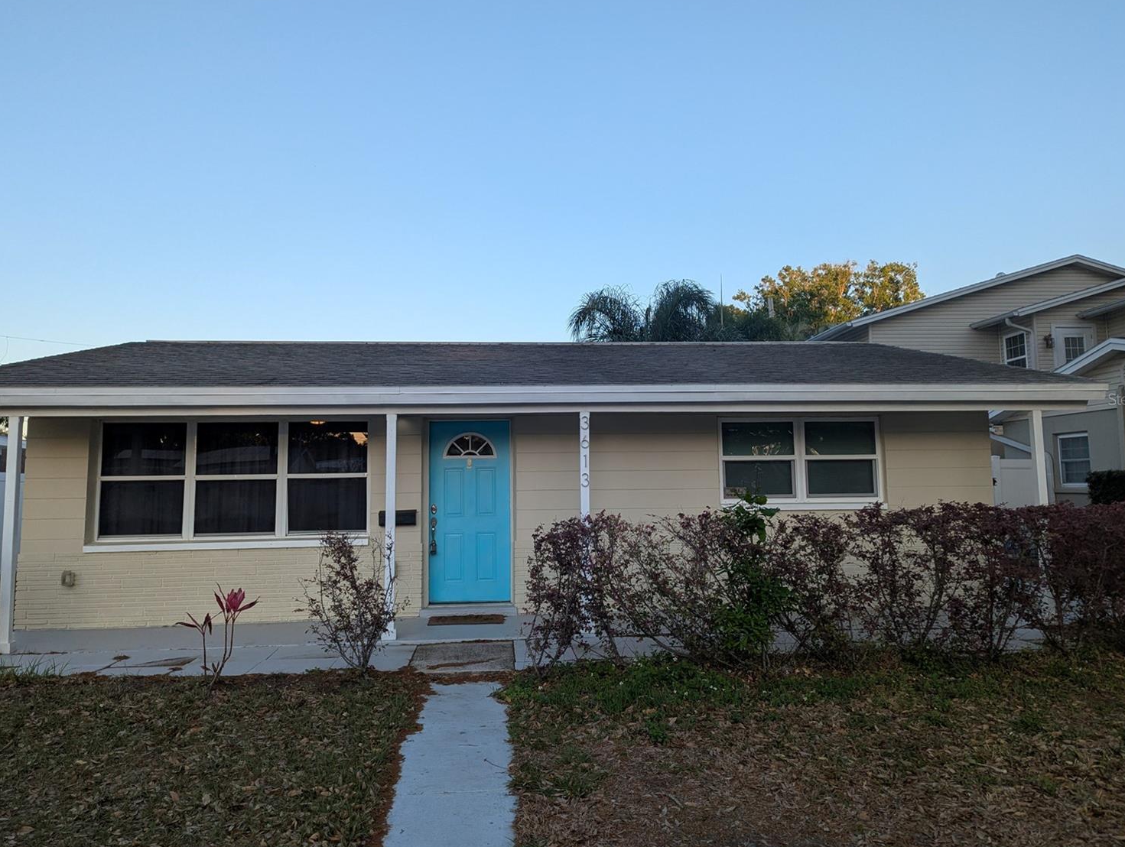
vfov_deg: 53.2
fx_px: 846
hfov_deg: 67.2
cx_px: 571
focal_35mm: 26
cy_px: 399
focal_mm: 6.81
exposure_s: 1/474
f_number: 1.85
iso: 51
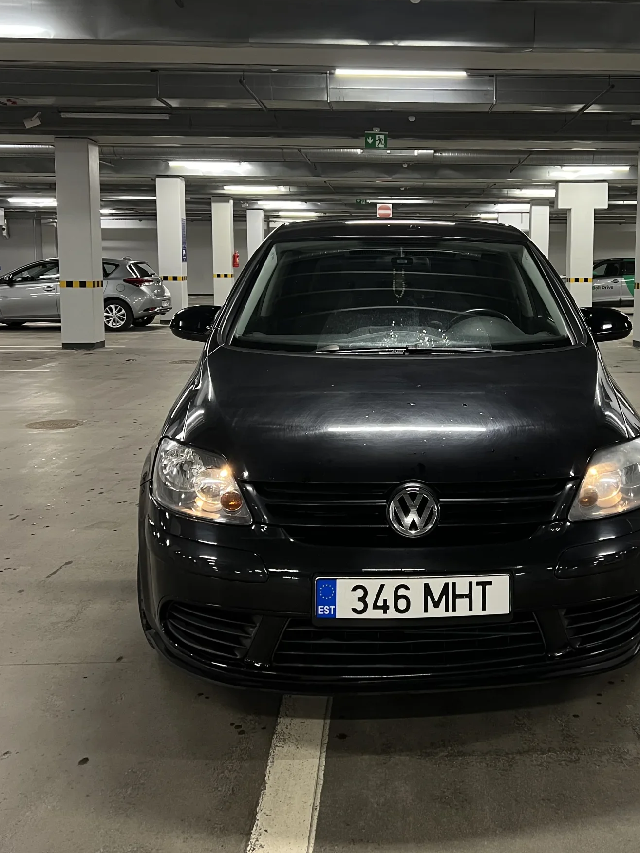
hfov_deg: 37.2
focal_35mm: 38
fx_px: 937
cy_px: 348
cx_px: 444
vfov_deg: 48.7
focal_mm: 5.7
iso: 100
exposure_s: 1/50
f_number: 1.5
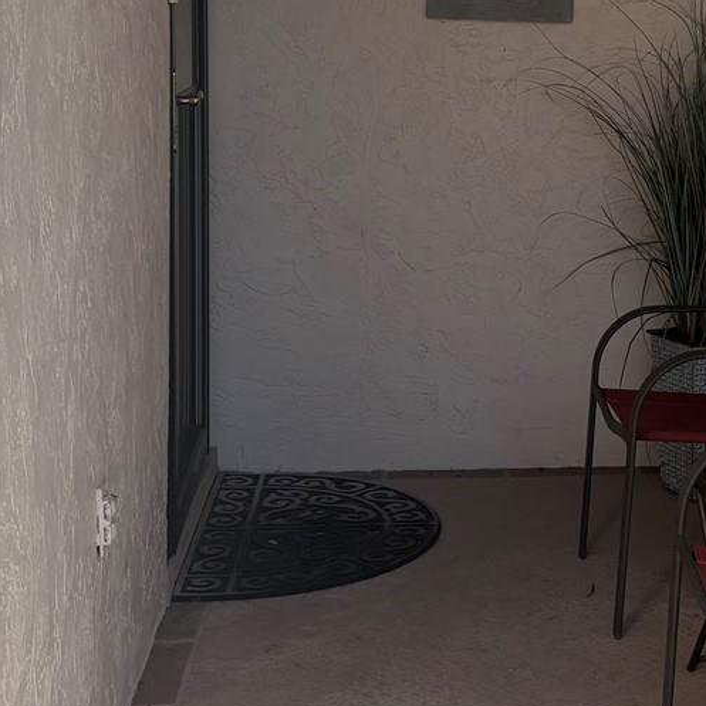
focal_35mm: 74
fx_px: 1708
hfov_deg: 22.7
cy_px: 146
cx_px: 655
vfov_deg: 23.0
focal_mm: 5.96
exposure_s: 1/1721
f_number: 1.6
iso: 50
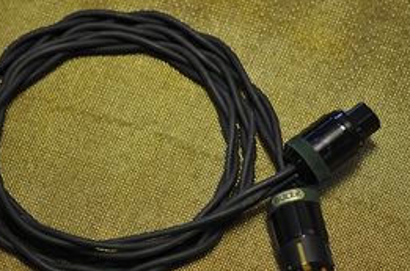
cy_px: 143
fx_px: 1944
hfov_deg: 12.0
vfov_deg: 8.0
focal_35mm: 171
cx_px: 213
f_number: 3
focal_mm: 105
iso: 1250
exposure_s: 1/50
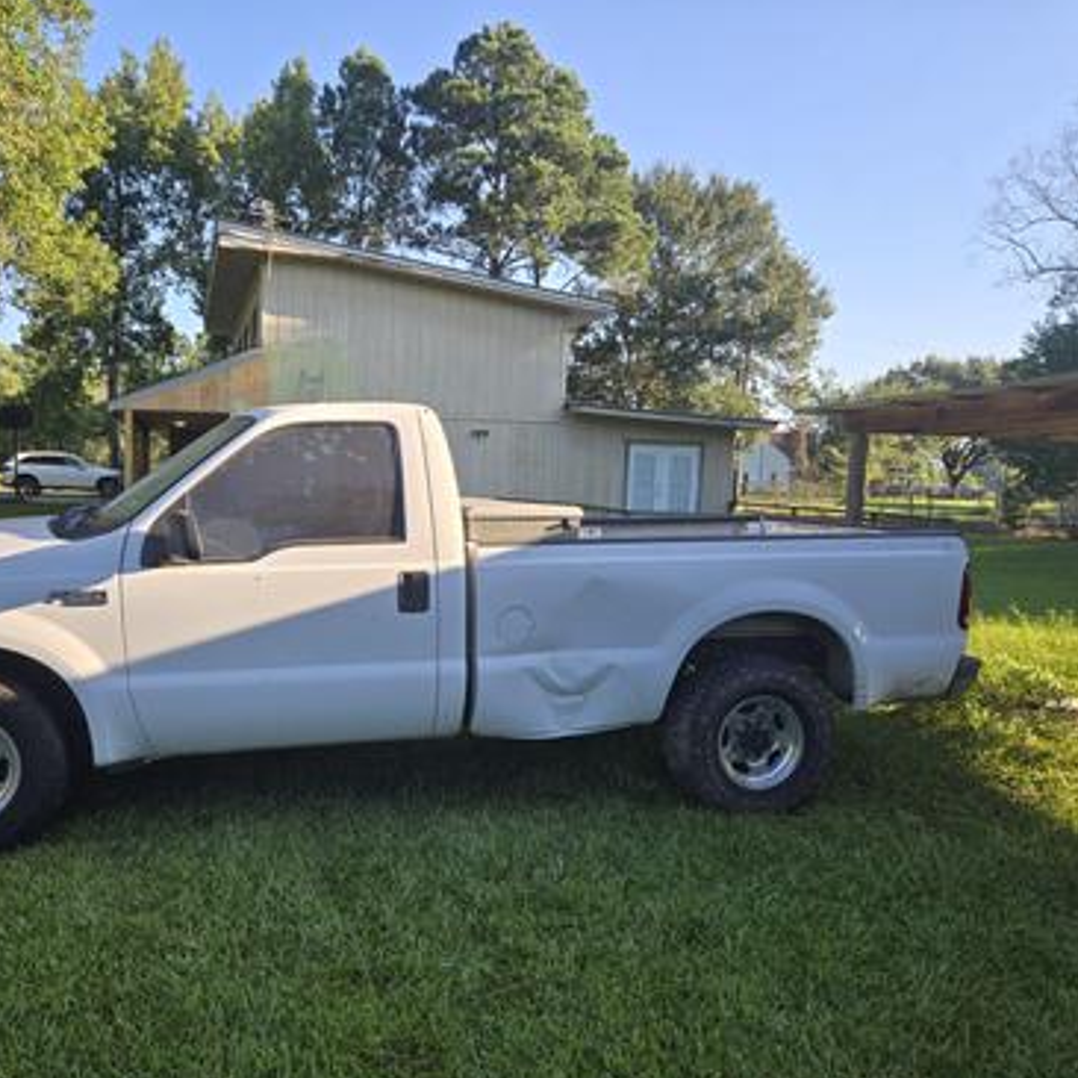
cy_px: 542
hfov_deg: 56.9
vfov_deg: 57.3
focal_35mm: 28
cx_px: 430
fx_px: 987
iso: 25
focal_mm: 5.4
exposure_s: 1/504
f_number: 1.8
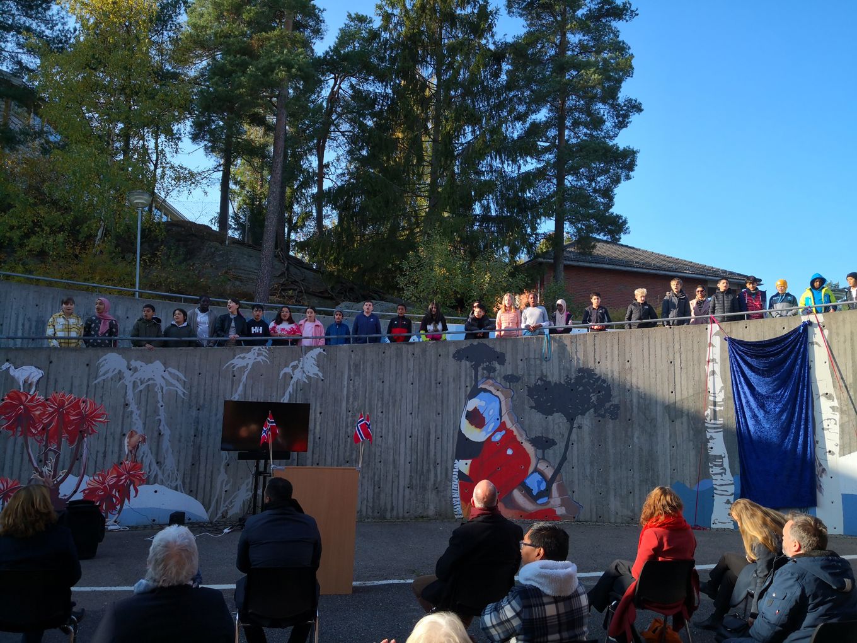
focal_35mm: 27
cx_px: 428
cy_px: 322
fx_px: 668
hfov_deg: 65.3
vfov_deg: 51.4
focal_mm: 3.95
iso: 50
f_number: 1.6
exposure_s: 1/801
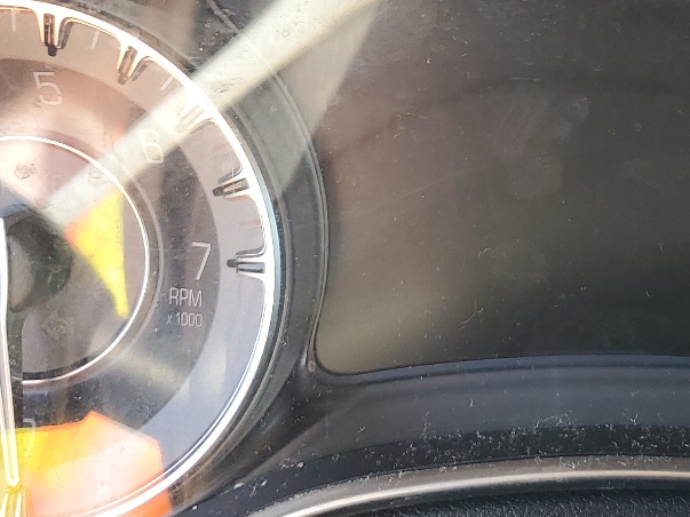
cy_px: 119
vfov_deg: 21.1
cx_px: 645
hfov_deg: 27.0
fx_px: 1375
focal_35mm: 69
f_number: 1.5
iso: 50
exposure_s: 1/137
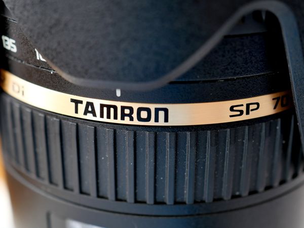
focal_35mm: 60
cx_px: 152
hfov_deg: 32.2
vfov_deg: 24.4
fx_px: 527
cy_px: 114
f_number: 3.5
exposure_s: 1/5
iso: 200
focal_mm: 30
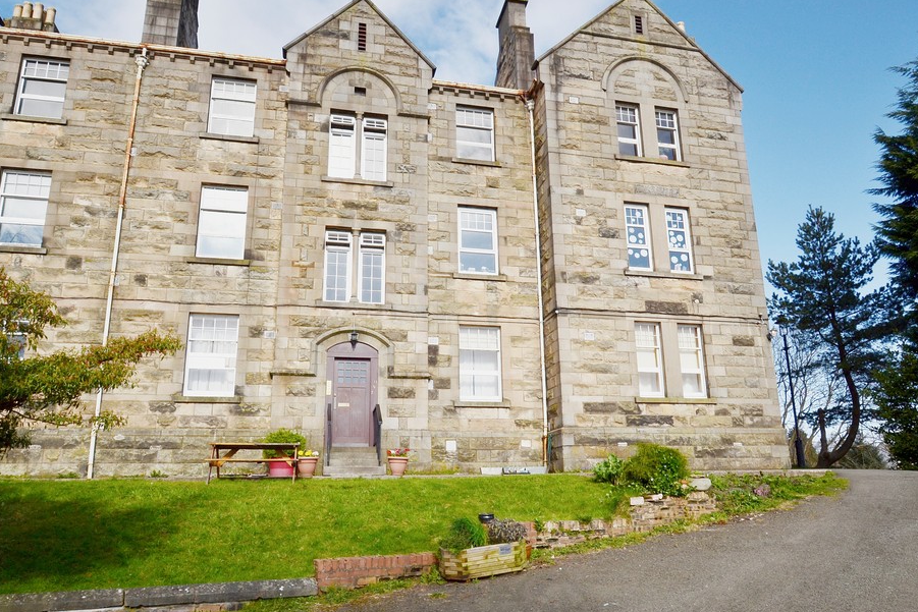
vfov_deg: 50.3
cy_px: 328
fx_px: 652
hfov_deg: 70.3
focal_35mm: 26
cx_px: 467
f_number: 10
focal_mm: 15
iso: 100
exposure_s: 1/200
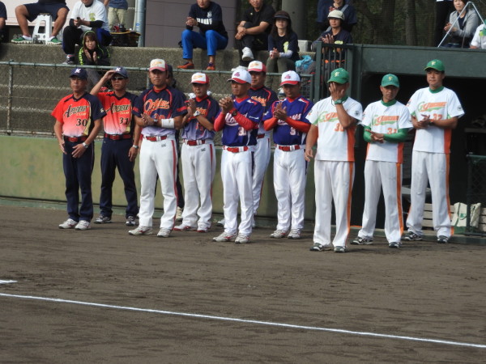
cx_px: 243
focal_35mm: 170
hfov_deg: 11.6
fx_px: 2387
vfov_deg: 8.7
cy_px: 182
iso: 100
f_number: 5.2
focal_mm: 30.5
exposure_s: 1/500
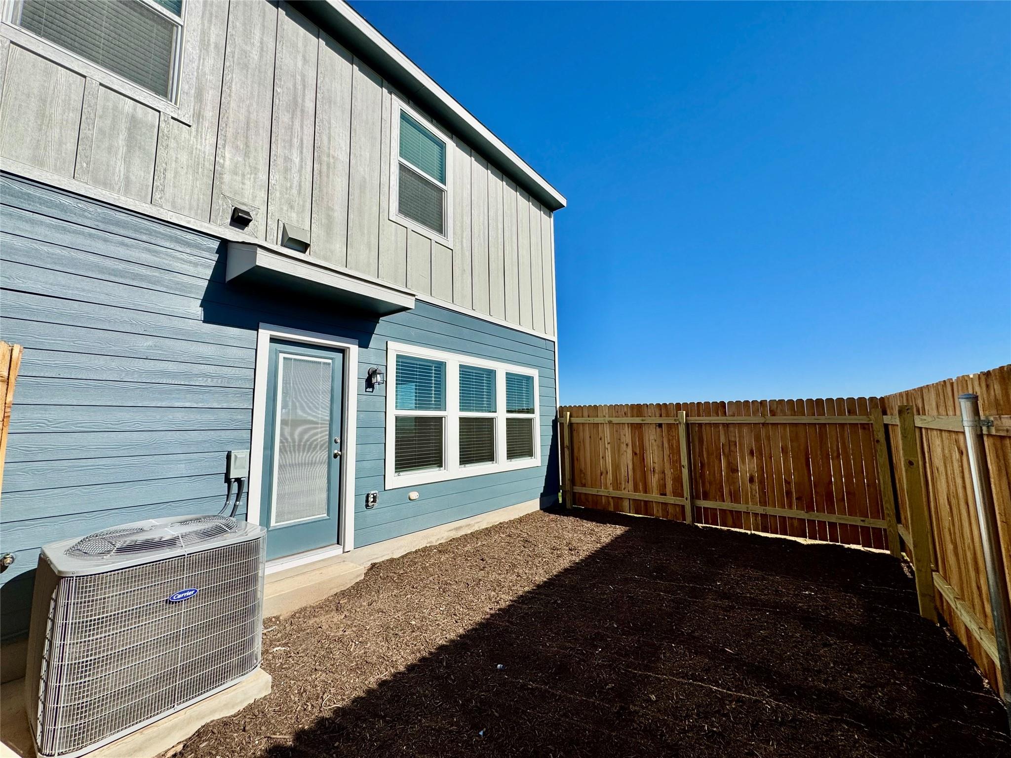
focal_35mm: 14
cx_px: 506
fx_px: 409
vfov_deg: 85.7
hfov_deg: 102.1
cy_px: 379
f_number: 2.2
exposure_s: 1/3906
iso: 40
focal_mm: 2.22
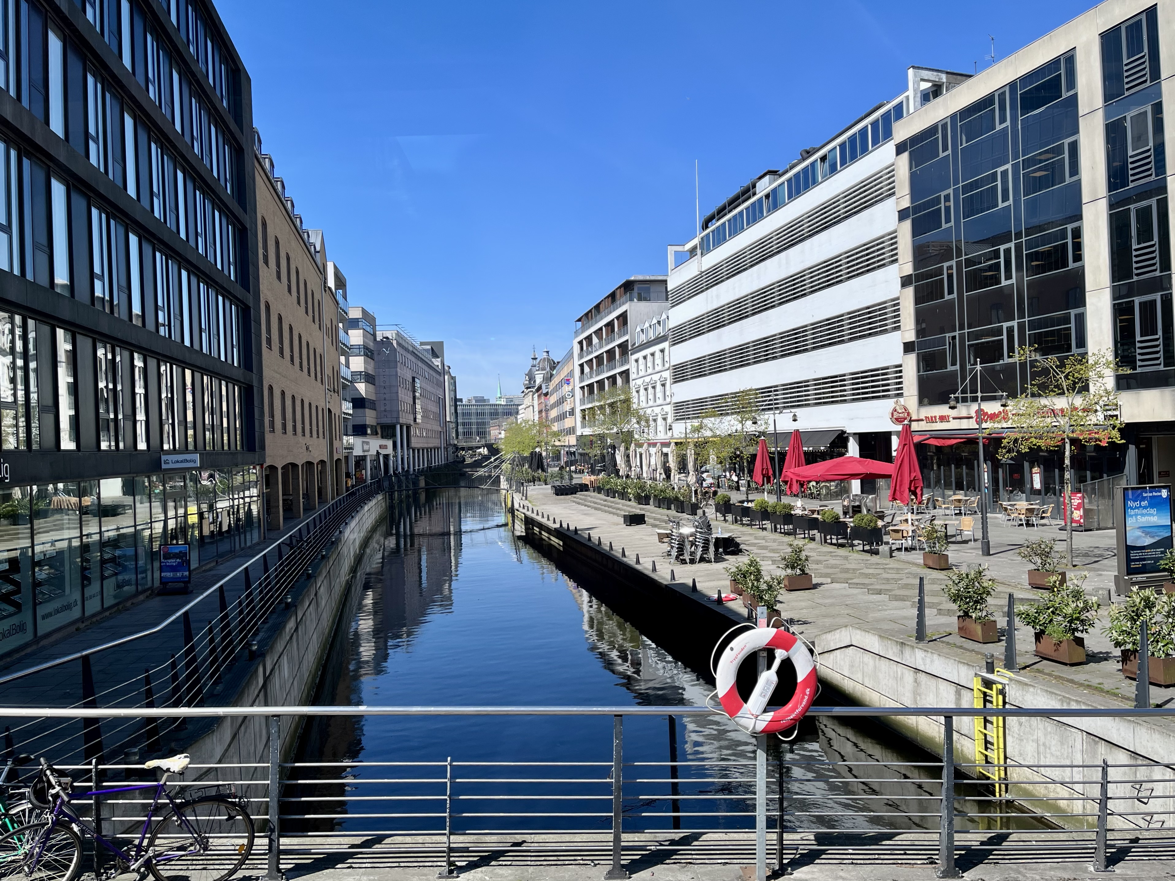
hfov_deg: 67.3
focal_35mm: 26
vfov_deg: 53.1
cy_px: 440
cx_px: 588
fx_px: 883
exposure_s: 1/290
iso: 40
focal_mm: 5.1
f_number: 1.6
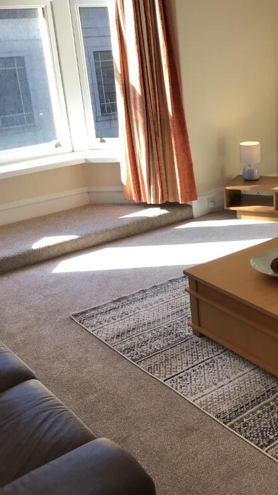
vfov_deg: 44.6
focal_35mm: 46
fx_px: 603
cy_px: 244
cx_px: 296
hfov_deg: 24.4
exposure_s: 1/116
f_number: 2.4
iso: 25
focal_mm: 3.3
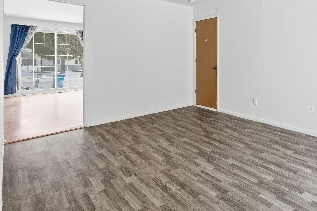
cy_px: 62
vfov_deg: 53.4
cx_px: 235
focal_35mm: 23
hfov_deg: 71.3
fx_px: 203
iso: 800
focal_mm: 10
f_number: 4
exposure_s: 1/2500
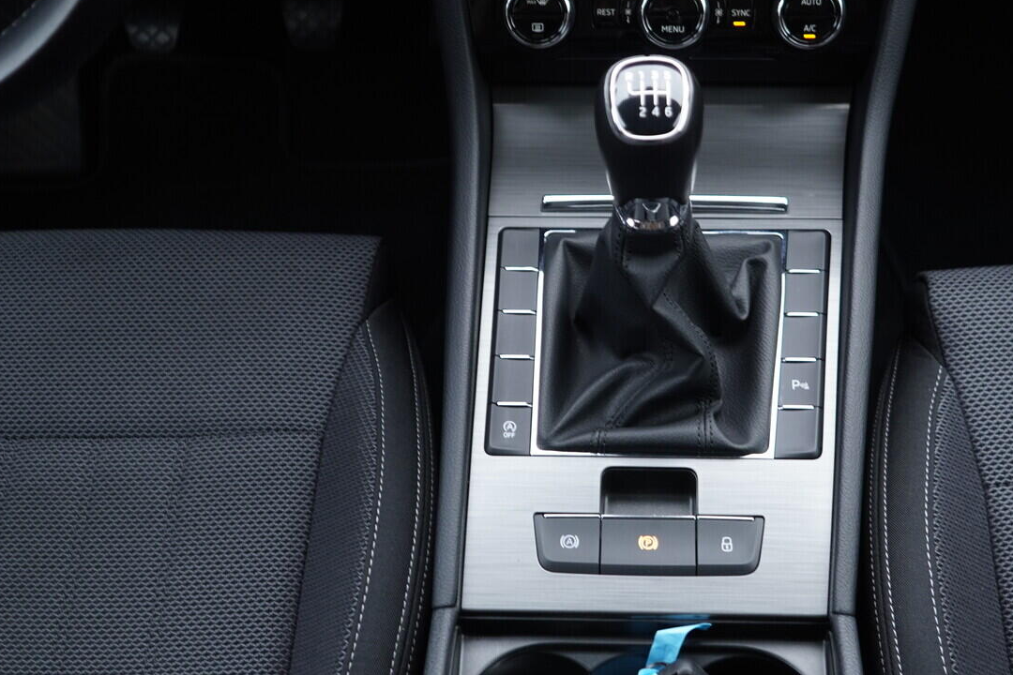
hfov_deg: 41.0
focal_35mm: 48
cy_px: 316
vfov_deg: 28.1
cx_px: 590
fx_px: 1351
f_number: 2.8
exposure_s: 1/40
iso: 320
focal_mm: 24
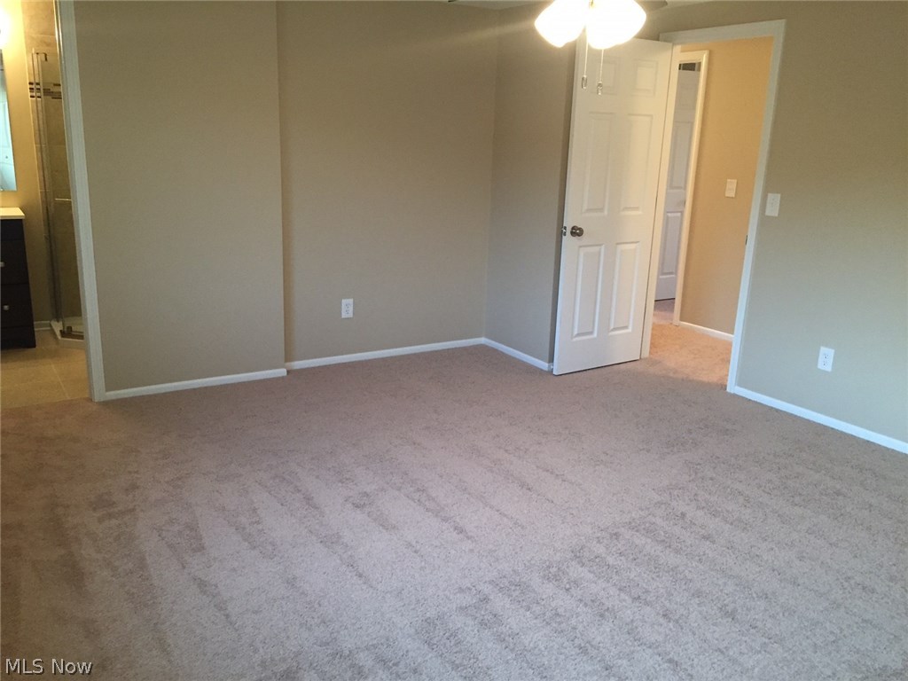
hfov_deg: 61.7
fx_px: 761
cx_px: 454
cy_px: 340
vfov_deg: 48.2
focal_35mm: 29
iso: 160
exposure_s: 1/30
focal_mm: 4.15
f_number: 2.2
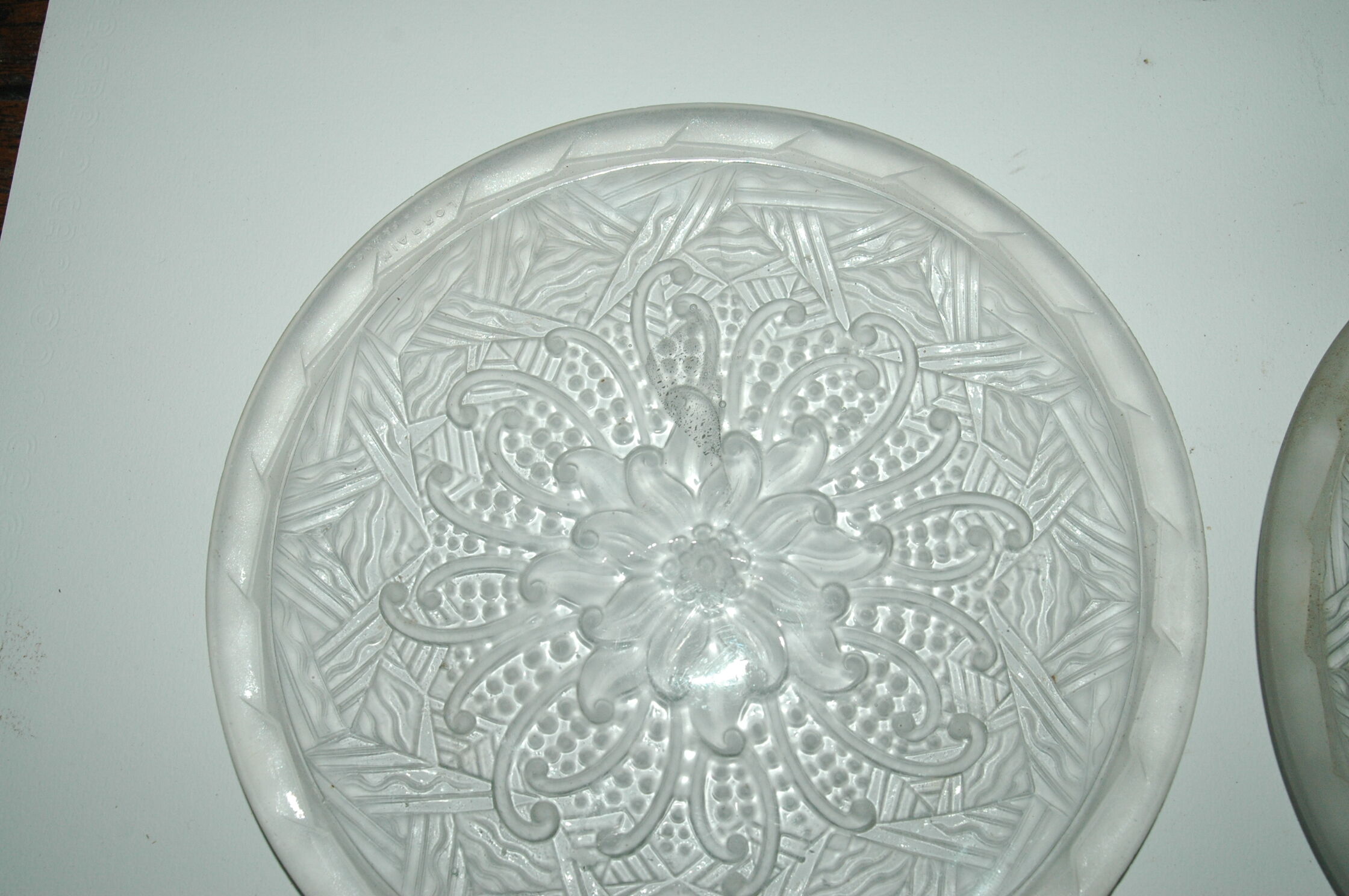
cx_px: 674
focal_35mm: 42
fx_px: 1572
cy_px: 448
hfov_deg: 46.4
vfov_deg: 31.8
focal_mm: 28
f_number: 7.1
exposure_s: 1/125
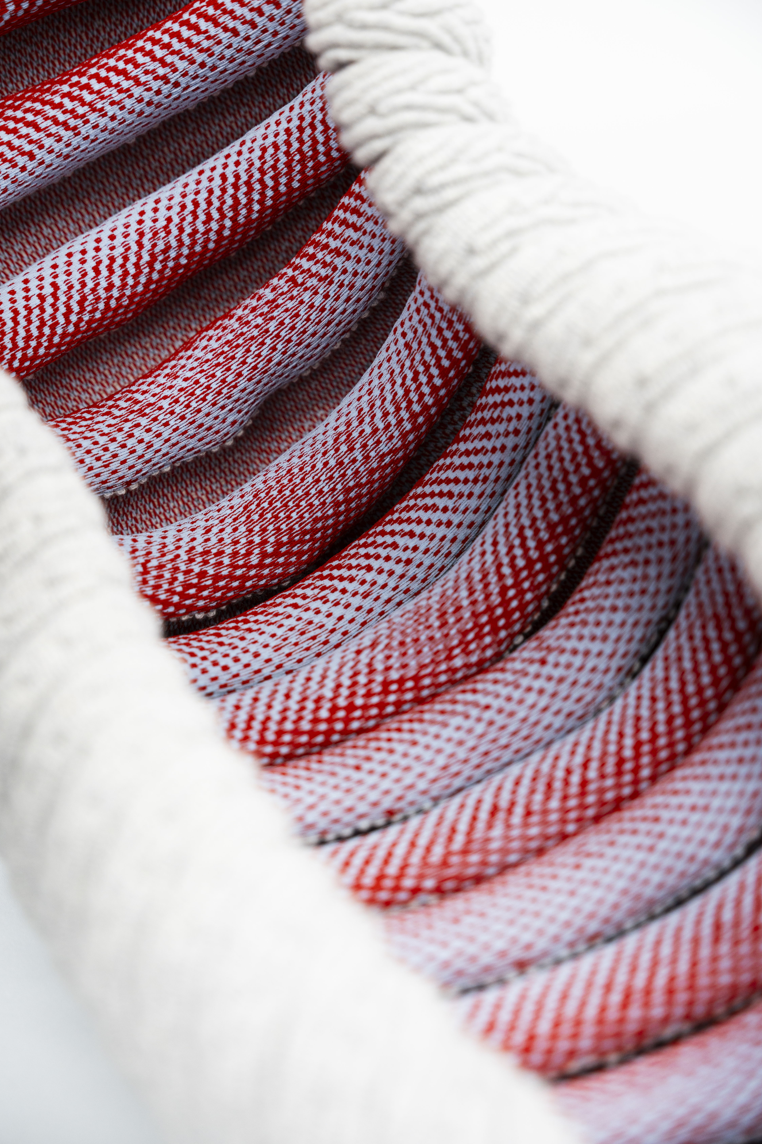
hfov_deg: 22.8
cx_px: 368
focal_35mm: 60
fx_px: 1889
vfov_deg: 33.7
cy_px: 557
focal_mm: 57.5
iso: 400
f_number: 2.8
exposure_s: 1/200
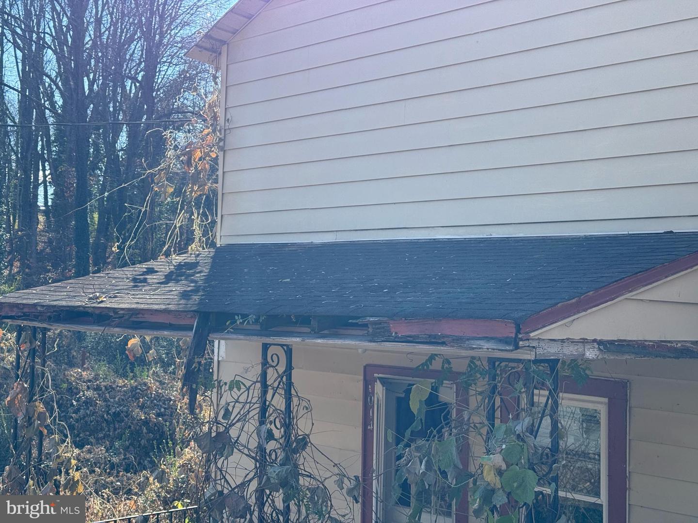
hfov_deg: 39.7
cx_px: 349
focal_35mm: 48
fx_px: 968
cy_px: 262
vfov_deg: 30.3
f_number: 1.78
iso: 64
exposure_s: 1/1307
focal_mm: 6.76
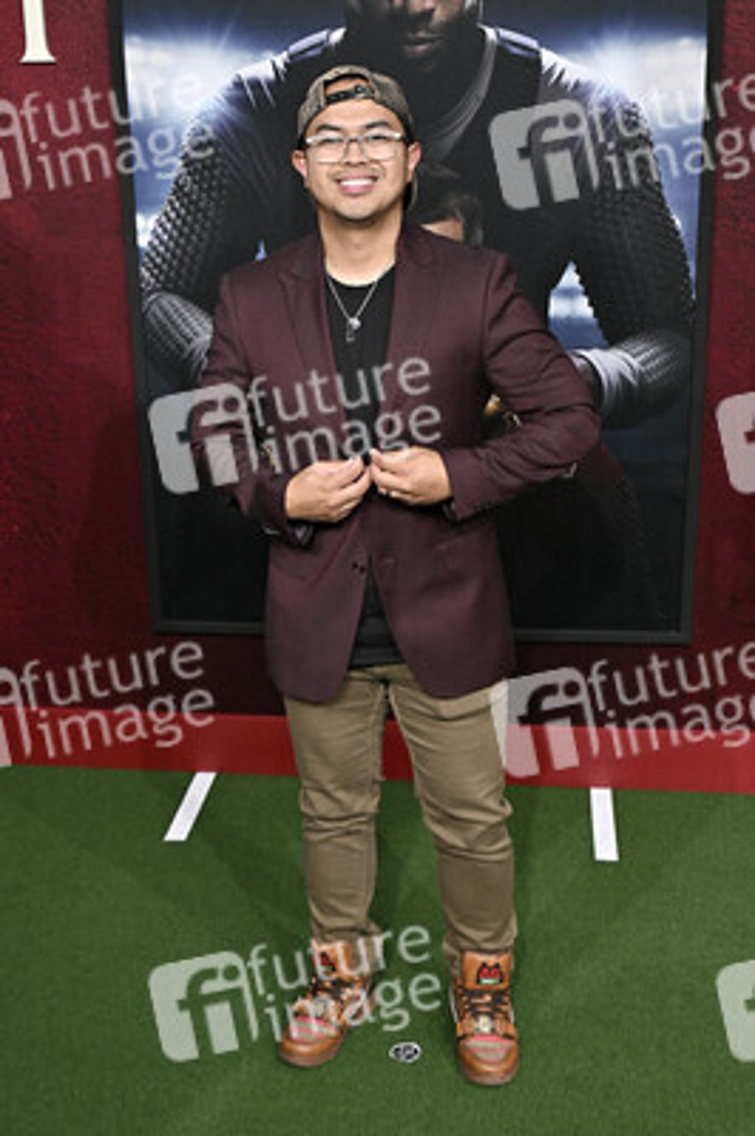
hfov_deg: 37.8
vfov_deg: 54.5
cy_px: 568
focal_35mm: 35
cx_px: 378
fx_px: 1103
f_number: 7.1
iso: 320
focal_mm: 35
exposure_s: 1/400
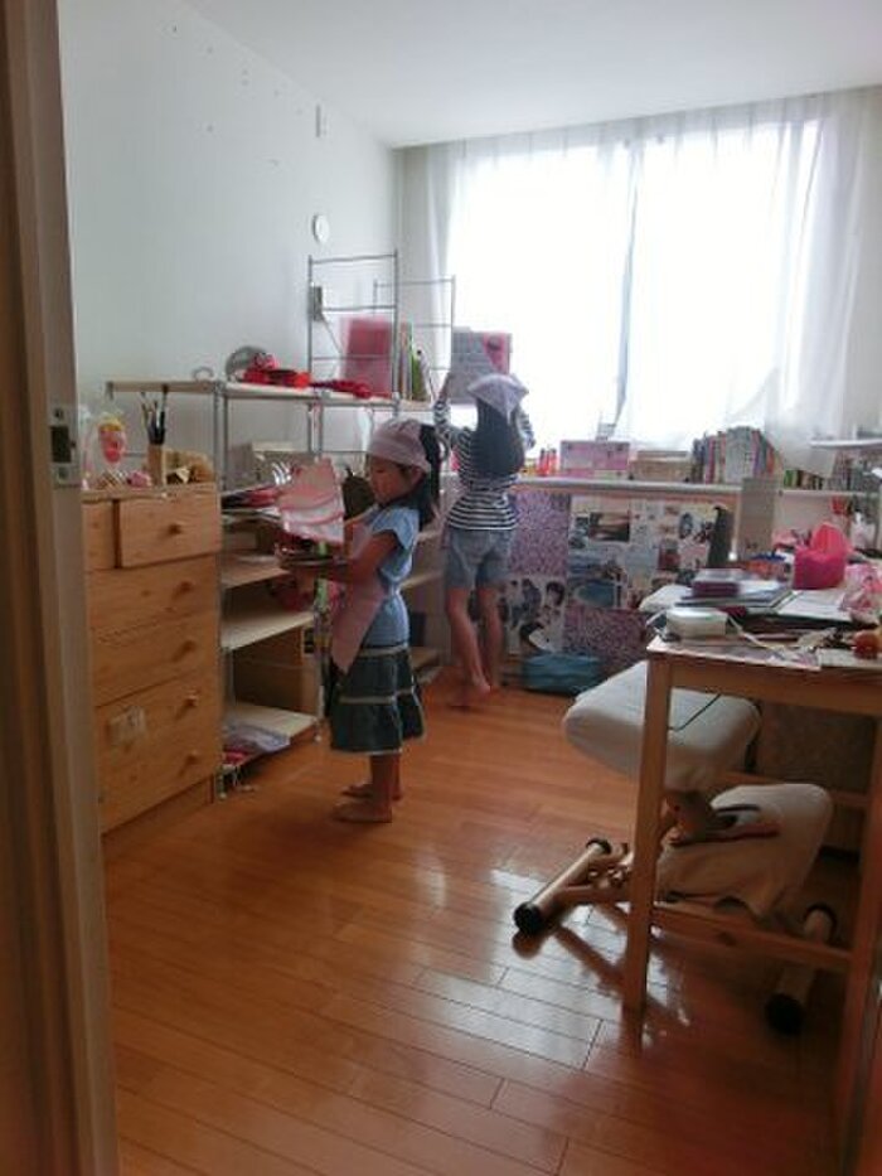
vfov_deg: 65.3
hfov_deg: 51.4
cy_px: 588
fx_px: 917
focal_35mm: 27
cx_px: 441
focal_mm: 4.75
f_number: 3.3
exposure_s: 1/80
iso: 100
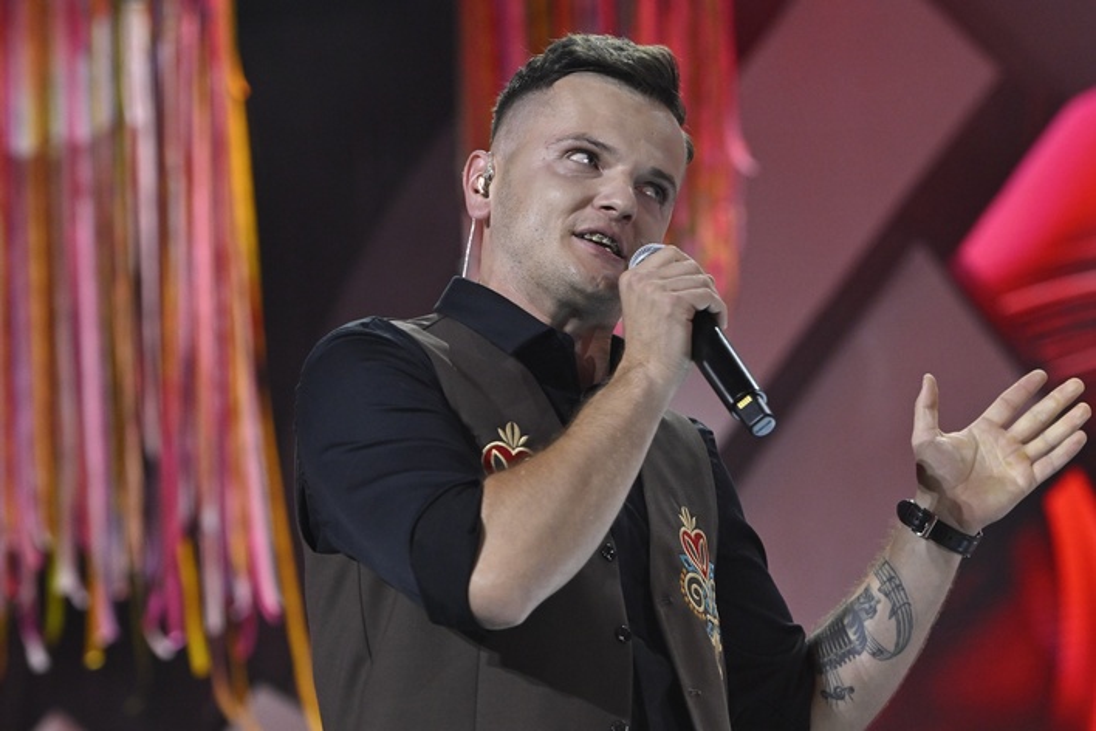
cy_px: 366
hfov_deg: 12.5
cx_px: 548
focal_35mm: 165
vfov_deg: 8.3
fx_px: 5023
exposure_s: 1/250
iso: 2000
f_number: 4
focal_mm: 110
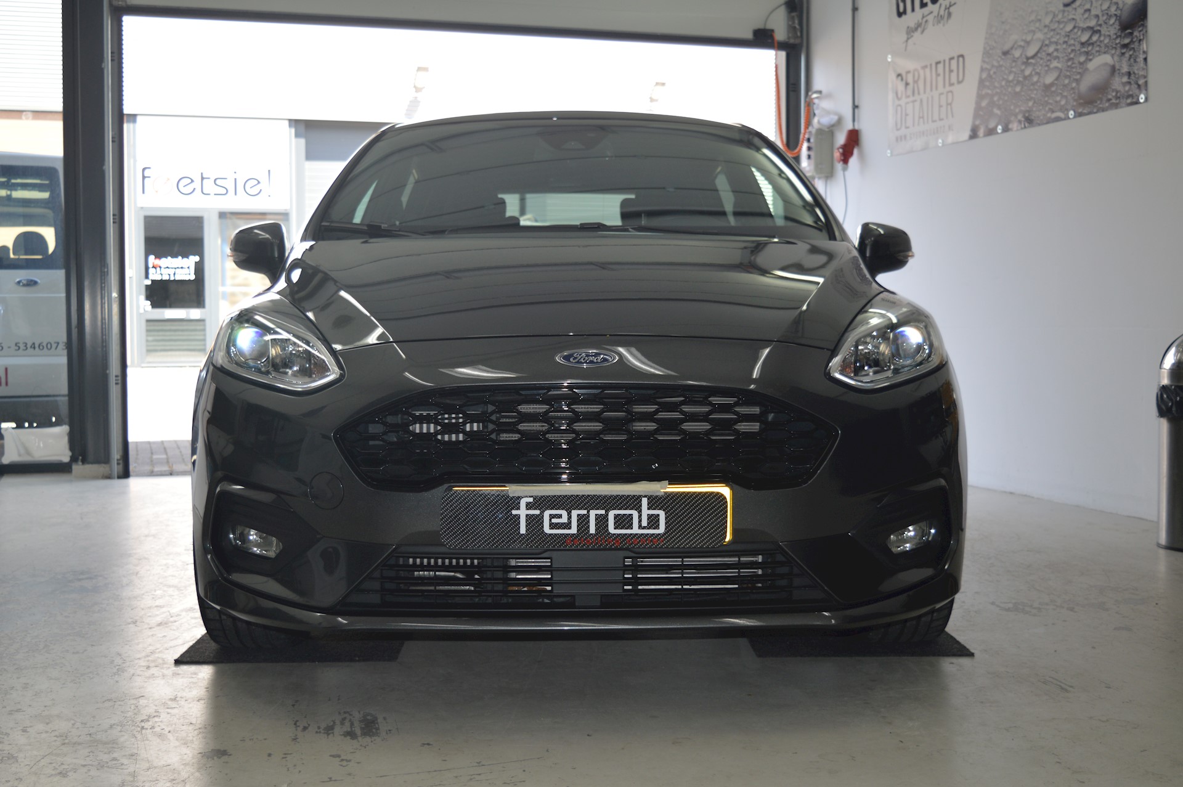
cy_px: 394
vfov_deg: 29.8
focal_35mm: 45
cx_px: 592
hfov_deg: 43.6
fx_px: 1478
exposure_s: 1/125
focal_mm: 30
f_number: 4.2
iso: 180
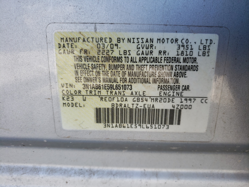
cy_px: 94
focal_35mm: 26
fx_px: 187
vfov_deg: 53.1
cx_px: 124
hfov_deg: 67.3
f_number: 1.5
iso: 50
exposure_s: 1/312
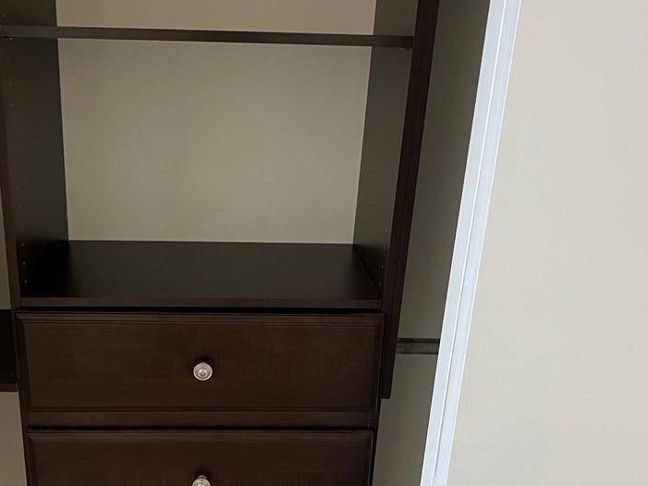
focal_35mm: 38
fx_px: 711
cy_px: 316
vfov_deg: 37.4
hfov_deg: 48.8
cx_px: 272
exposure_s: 1/40
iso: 500
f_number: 1.5
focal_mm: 5.7
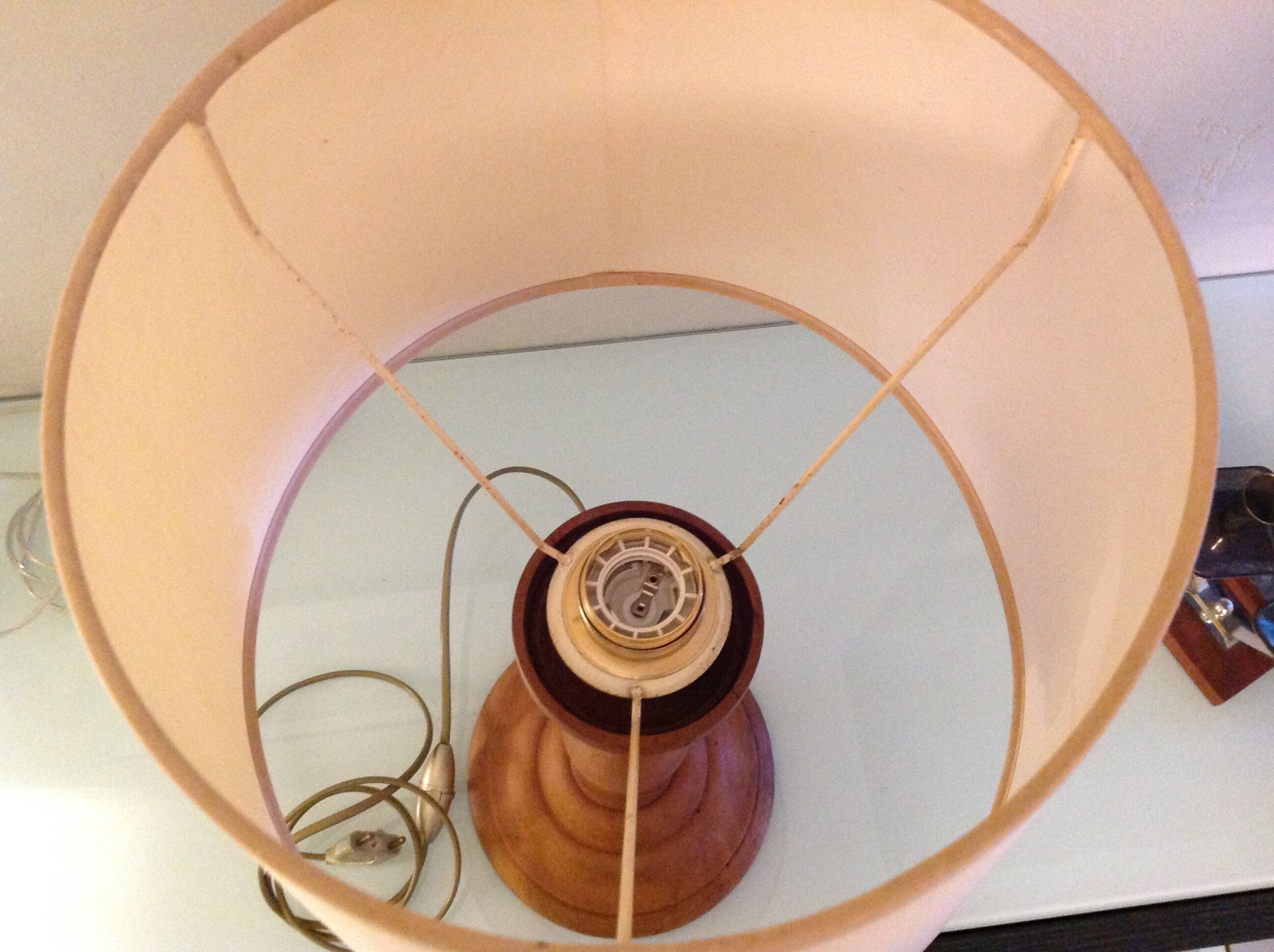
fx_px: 1286
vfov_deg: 40.6
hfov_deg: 52.7
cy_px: 476
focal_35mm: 35
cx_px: 637
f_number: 2.4
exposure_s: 1/17
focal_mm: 4.28
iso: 500
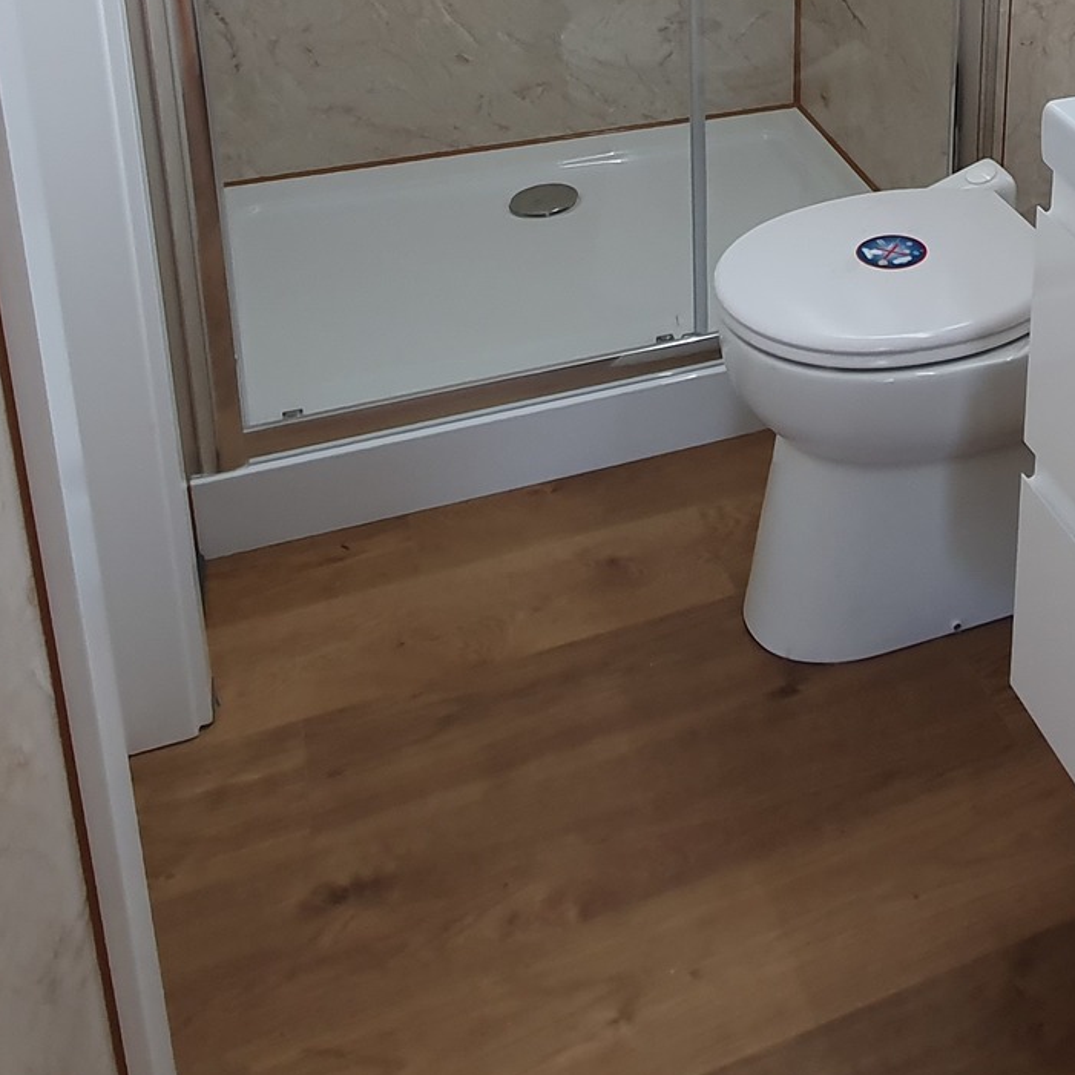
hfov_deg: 37.5
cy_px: -67
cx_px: 1021
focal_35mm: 41
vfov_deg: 35.7
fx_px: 1441
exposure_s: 1/50
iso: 160
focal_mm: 1.8
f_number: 2.2
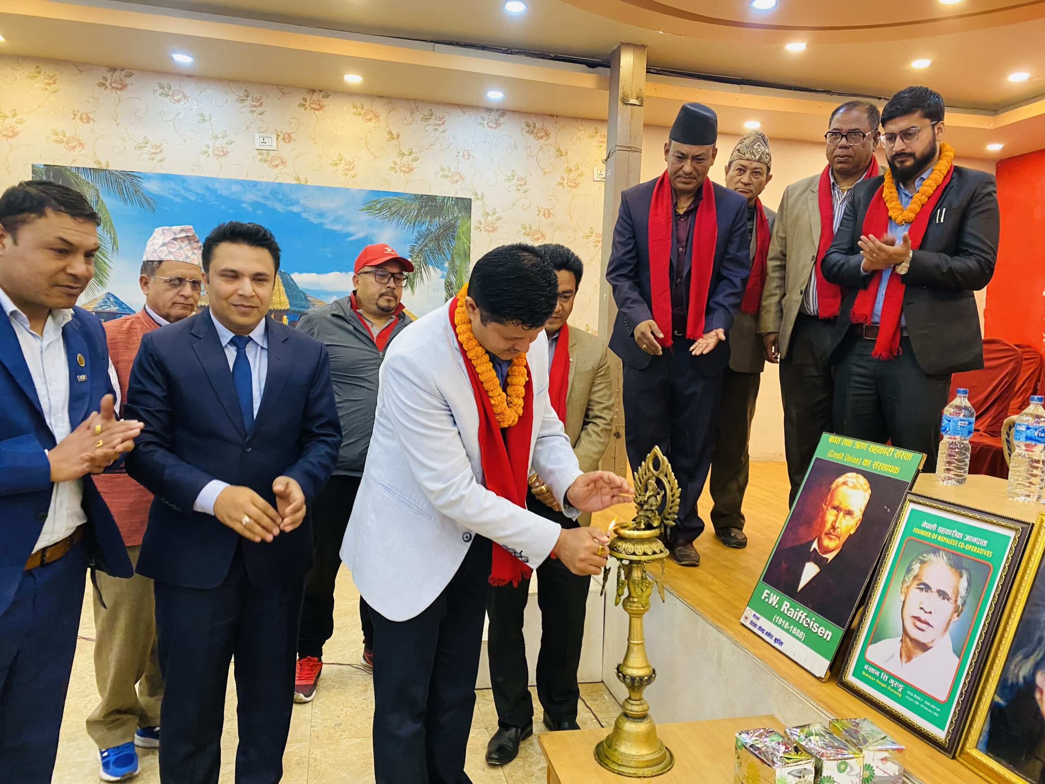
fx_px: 785
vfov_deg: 53.1
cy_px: 392
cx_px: 522
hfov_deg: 67.3
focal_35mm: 26
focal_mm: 4.25
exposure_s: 1/50
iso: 250
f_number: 1.8
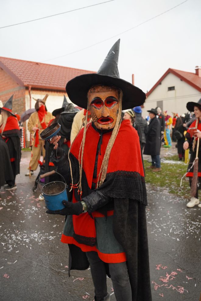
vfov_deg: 59.0
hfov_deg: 41.4
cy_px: 150
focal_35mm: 32
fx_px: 266
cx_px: 100
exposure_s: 1/125
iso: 1600
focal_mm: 21.2
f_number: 3.2
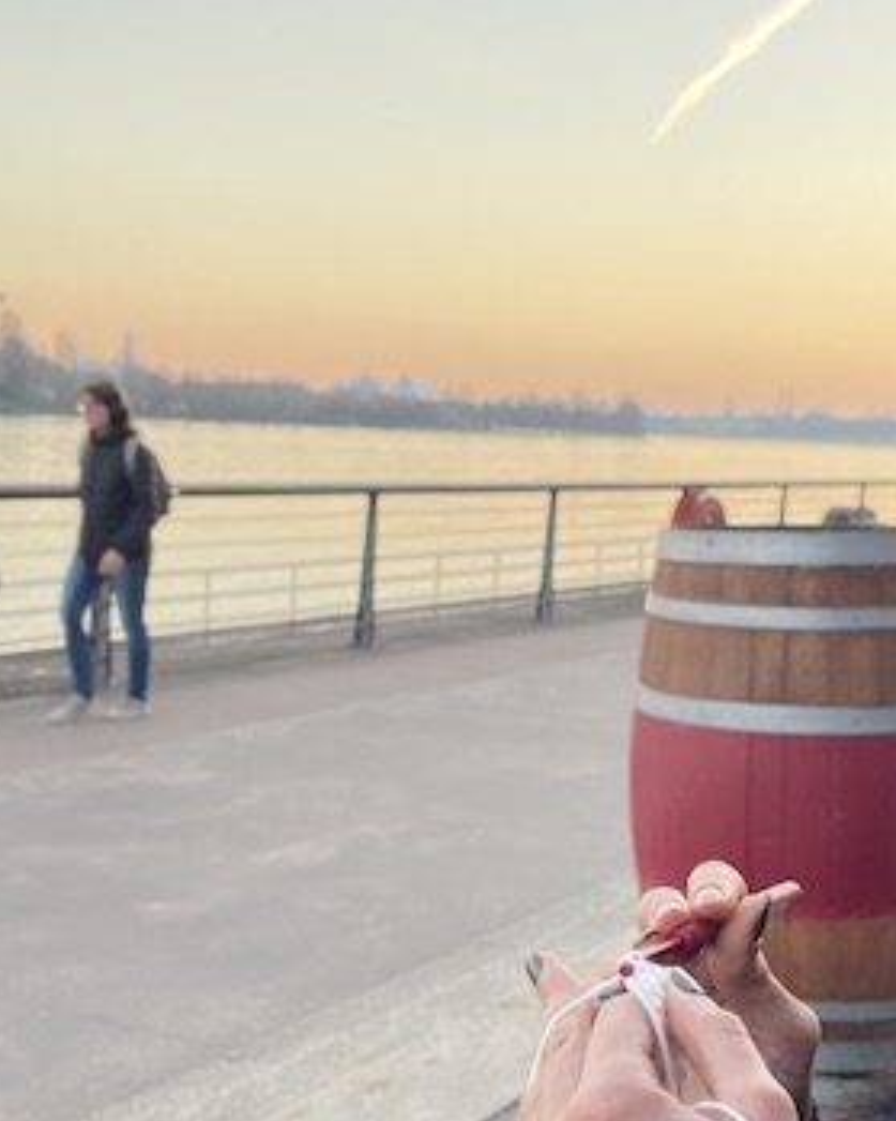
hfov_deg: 28.4
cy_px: 649
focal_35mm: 53
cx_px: 594
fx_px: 1758
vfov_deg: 35.3
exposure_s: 1/121
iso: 64
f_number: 1.6
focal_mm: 4.2
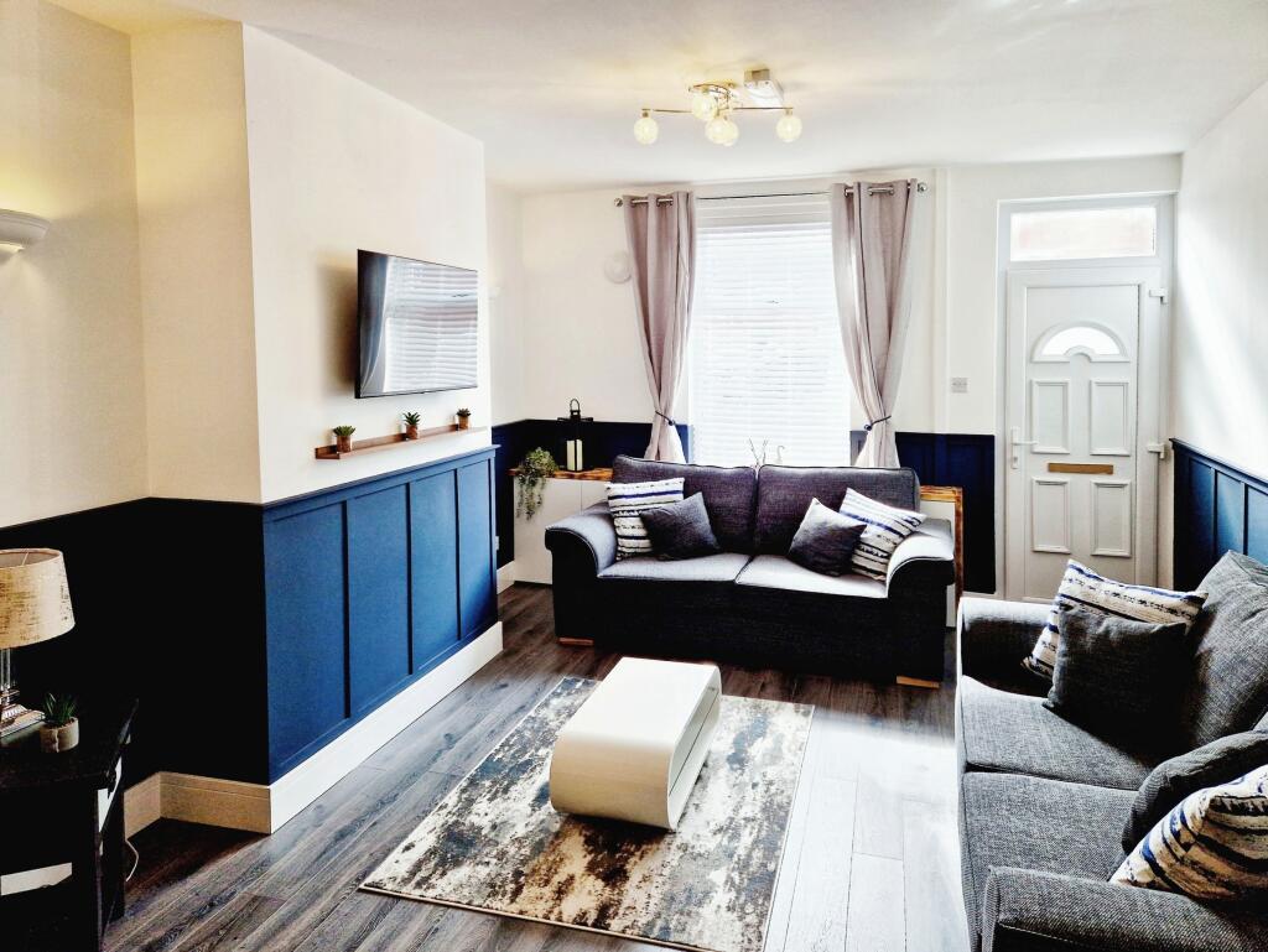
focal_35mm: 23
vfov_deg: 58.9
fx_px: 843
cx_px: 634
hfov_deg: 73.9
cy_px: 476
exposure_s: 1/182
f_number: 1.8
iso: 64
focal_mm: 5.4
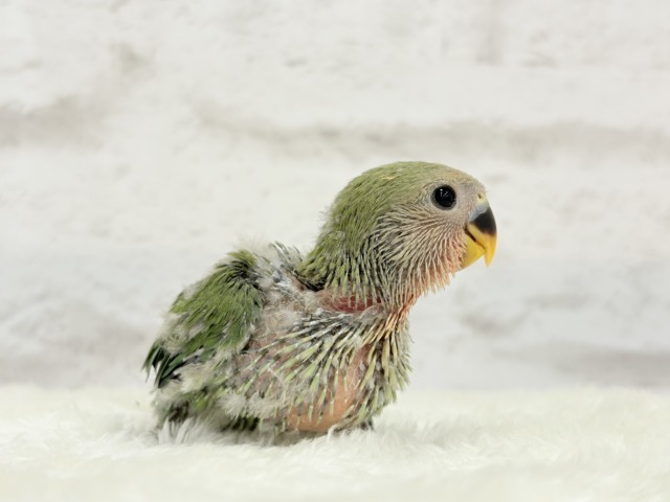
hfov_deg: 36.8
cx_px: 335
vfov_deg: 28.0
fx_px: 1006
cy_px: 251
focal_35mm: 52
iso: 32
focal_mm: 5.96
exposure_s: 1/50
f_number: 1.6
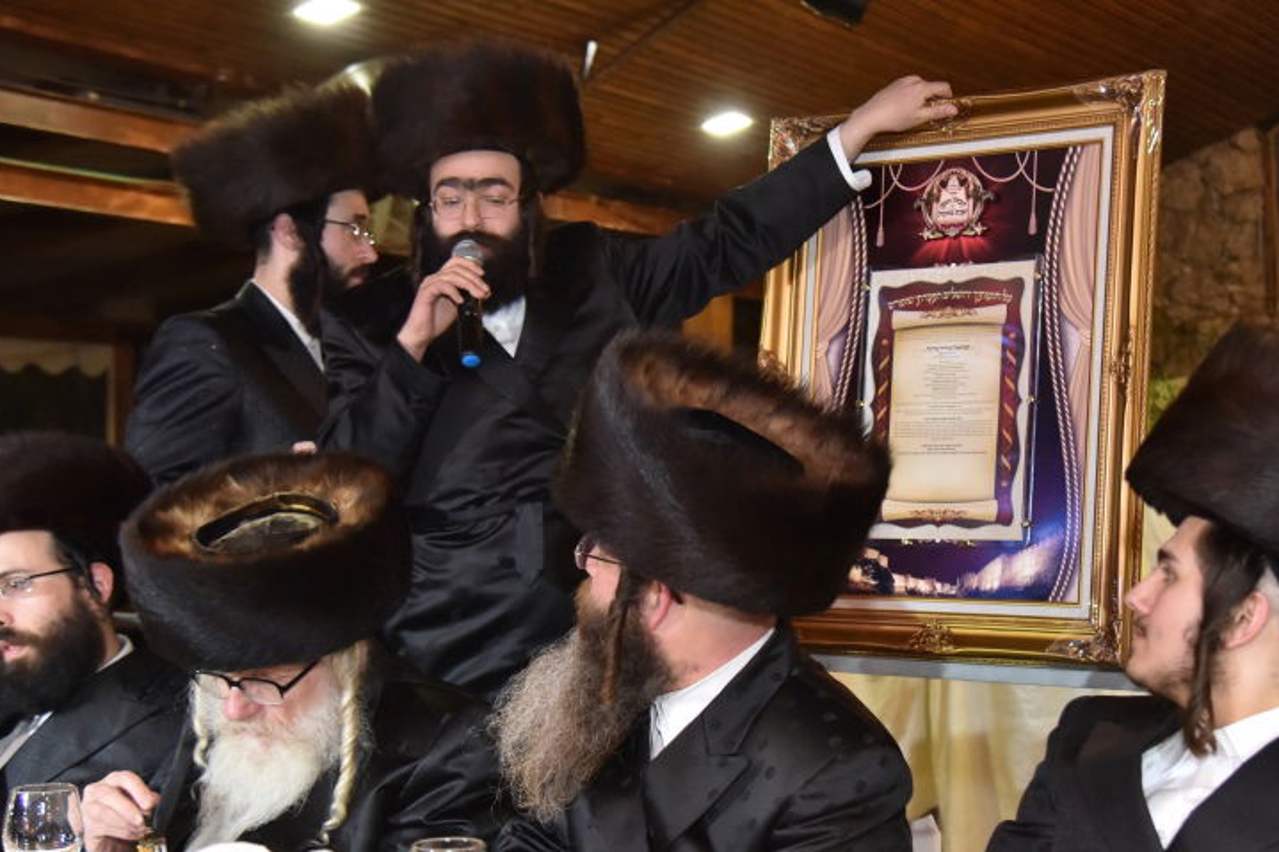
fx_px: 2024
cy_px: 479
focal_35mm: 57
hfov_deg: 35.0
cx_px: 742
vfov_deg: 23.8
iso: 1600
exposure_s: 1/100
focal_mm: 40
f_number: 4
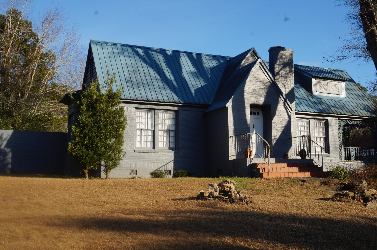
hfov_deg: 46.4
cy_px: 125
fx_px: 439
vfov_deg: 31.8
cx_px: 188
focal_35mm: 42
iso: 200
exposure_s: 1/100
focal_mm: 28
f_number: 16
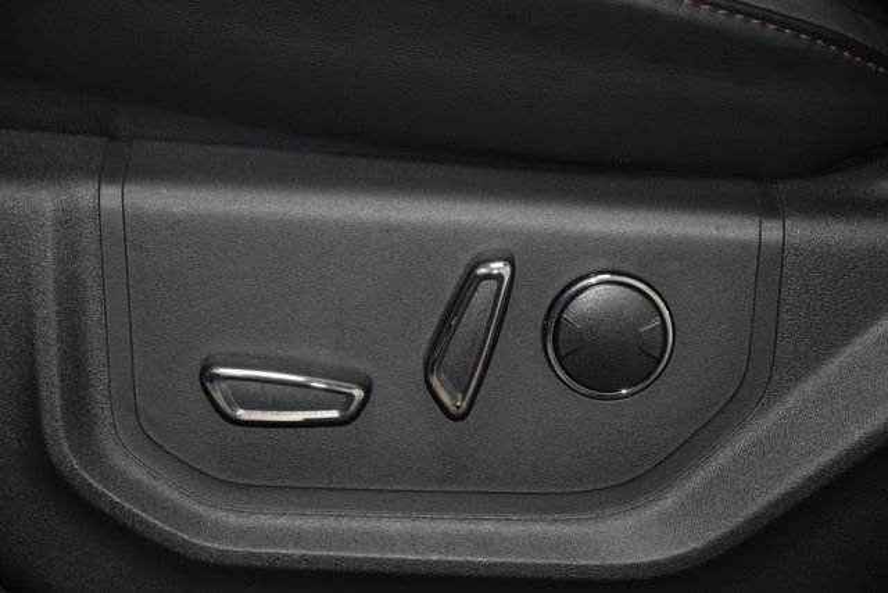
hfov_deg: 19.5
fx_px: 2590
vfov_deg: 13.0
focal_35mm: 105
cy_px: 296
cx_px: 444
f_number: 4.5
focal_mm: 70
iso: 2200
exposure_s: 1/125
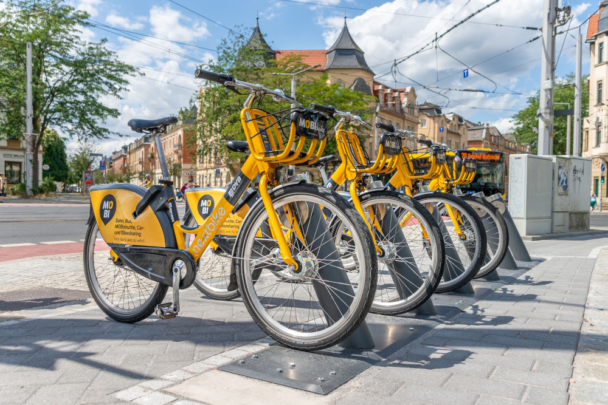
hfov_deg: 61.9
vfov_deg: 43.6
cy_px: 202
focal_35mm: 30
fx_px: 507
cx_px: 304
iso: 125
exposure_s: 1/750
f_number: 4.5
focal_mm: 20
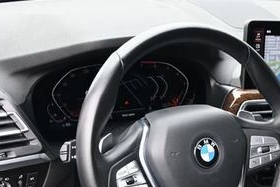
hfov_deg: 28.3
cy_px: 196
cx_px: 228
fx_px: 542
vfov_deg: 18.9
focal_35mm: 70
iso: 400
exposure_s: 1/125
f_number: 3.8
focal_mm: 20.5
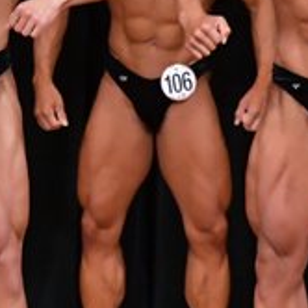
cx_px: -16
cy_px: 139
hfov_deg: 1.8
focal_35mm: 954
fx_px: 9603
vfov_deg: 1.8
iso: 5000
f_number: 5.6
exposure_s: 1/400
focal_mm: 160
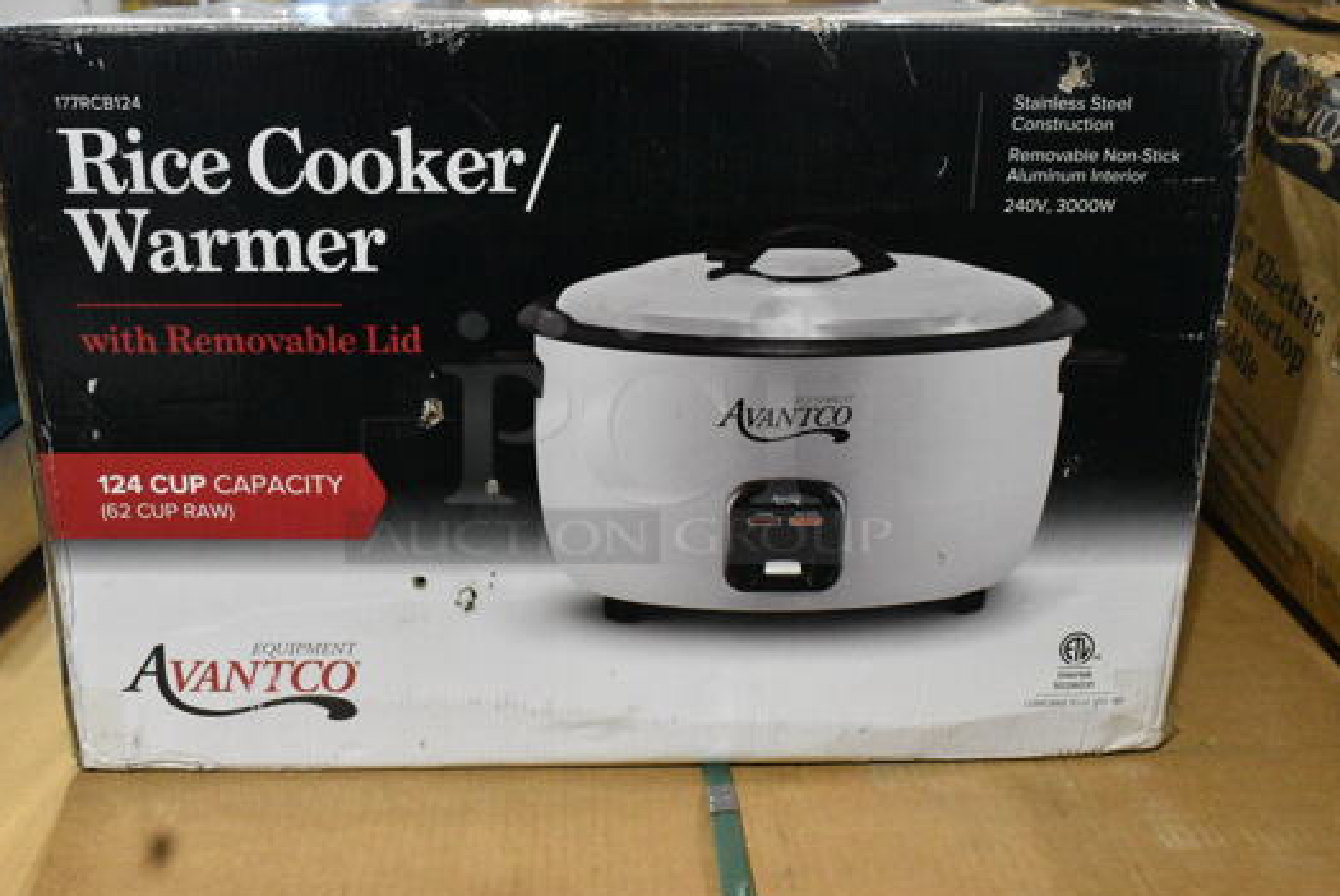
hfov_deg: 52.3
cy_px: 429
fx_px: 1363
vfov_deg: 36.4
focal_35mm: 37
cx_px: 630
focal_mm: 21
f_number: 9
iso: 6400
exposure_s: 1/320
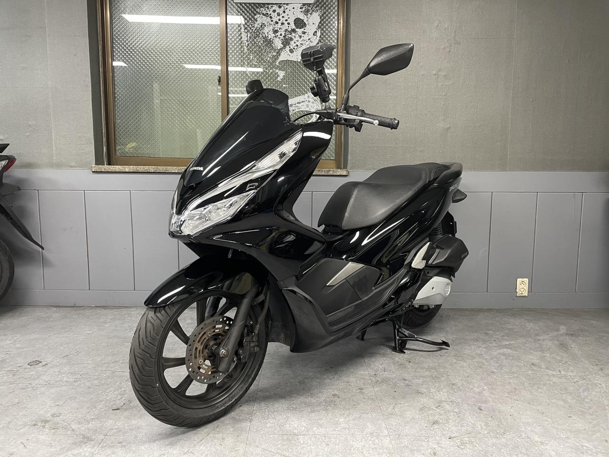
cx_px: 304
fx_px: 457
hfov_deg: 67.3
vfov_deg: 53.1
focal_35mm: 26
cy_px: 228
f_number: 1.6
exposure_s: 1/60
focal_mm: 4.2
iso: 200
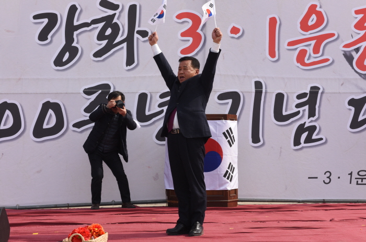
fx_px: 629
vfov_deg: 21.8
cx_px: 183
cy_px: 121
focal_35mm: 62
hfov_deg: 32.5
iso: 400
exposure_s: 1/250
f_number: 16
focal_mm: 62
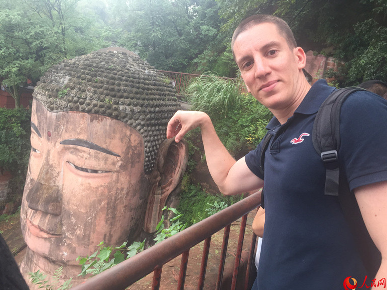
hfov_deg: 60.0
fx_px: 335
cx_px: 190
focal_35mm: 30
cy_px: 146
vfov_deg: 46.8
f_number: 2.2
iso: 50
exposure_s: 1/100
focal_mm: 4.15
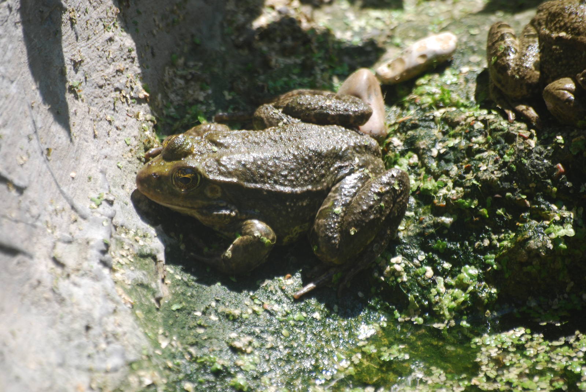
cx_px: 293
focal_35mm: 450
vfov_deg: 3.1
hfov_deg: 4.6
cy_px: 196
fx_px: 7334
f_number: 5.6
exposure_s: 1/500
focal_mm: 300
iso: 250
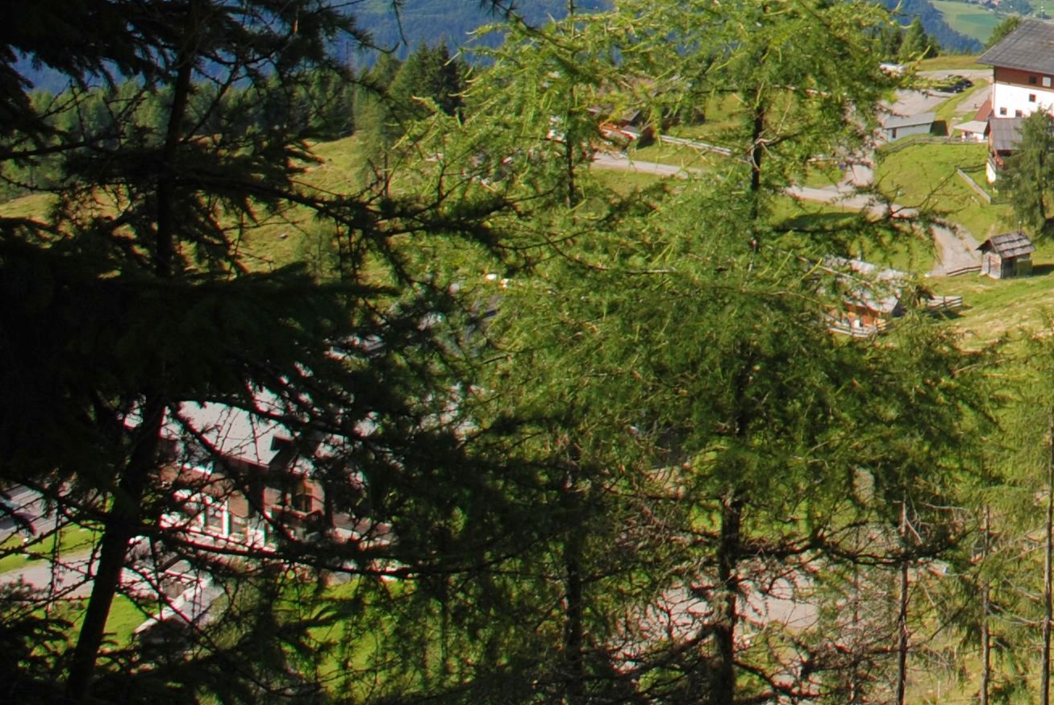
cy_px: -183
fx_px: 2345
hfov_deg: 22.3
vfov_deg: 16.3
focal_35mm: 80
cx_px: 1419
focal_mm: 18
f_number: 7.1
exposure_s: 1/200
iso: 100
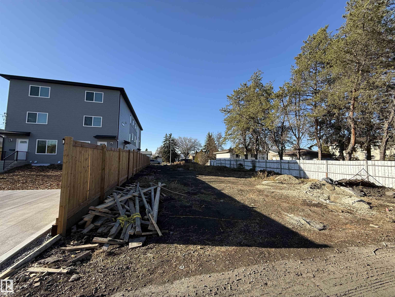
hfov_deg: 102.1
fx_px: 160
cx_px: 198
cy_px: 148
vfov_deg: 85.7
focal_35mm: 14
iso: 50
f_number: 2.2
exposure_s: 1/928
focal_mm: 2.22
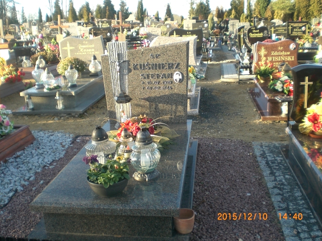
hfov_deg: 49.0
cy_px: 120
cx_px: 161
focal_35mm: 38
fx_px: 353
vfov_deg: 37.7
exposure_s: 1/80
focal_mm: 6.3
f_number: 3.1
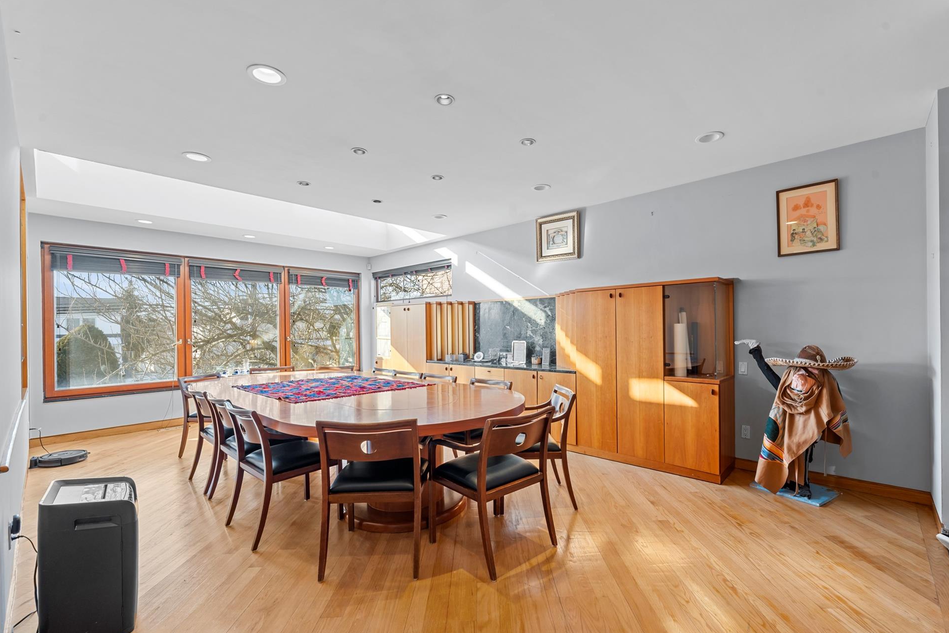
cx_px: 498
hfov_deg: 100.3
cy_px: 324
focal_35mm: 15
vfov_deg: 77.3
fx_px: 395
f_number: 10
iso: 320
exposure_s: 1/4
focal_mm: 14
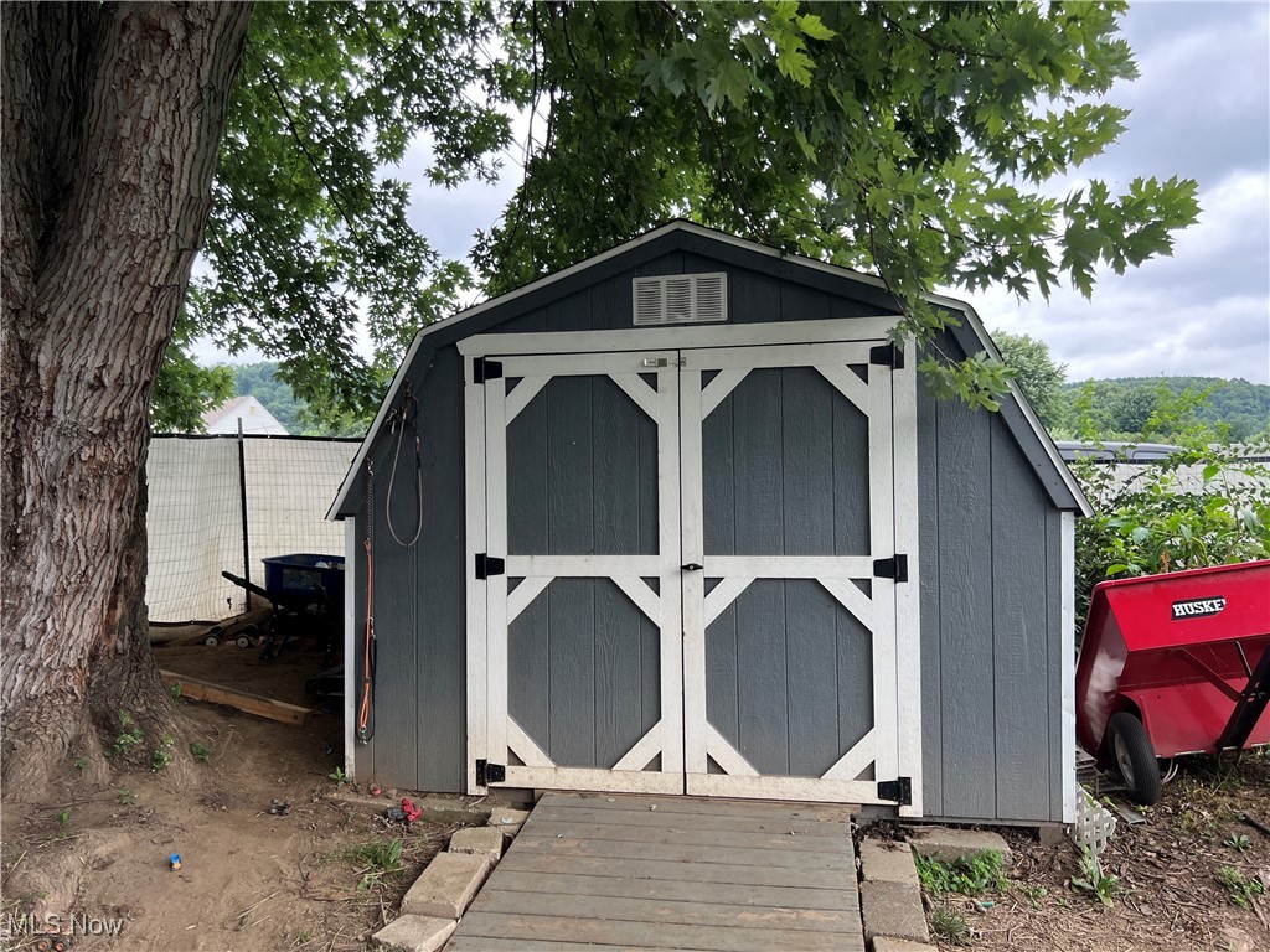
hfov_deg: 67.3
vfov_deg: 53.1
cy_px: 476
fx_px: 954
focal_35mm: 26
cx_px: 635
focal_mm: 5.7
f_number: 1.5
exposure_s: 1/547
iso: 50
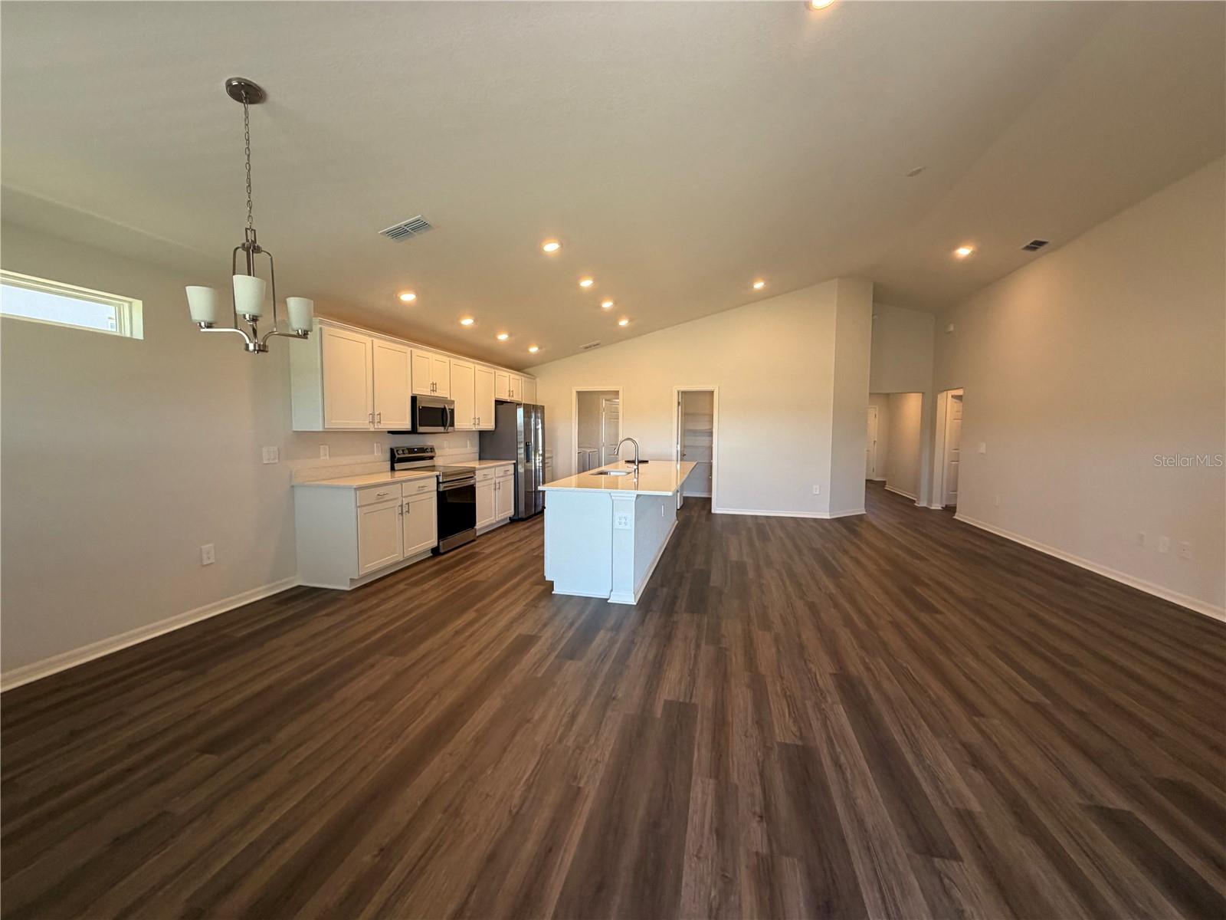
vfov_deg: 85.7
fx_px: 496
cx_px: 613
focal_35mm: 14
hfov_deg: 102.1
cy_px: 460
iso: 200
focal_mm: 2.22
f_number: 2.2
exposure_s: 1/120
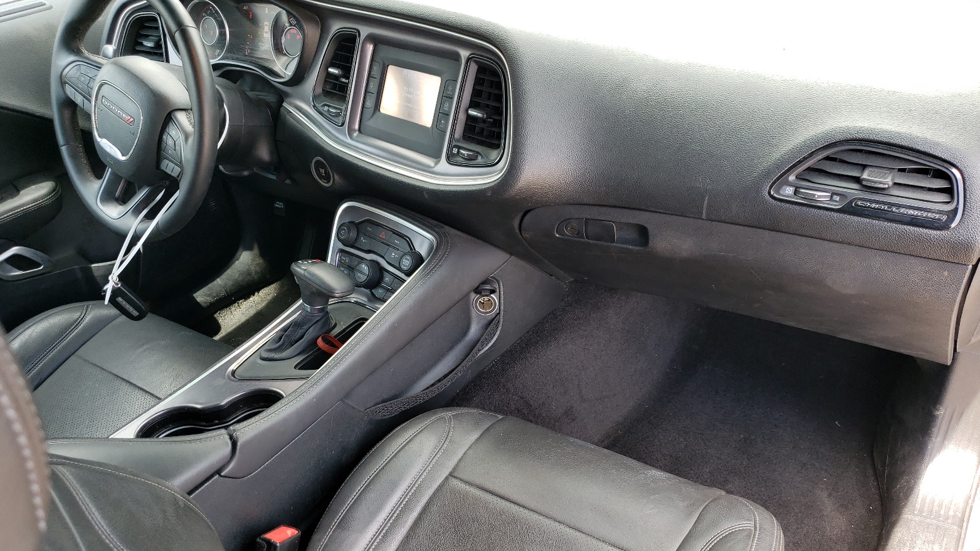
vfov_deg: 40.1
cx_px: 480
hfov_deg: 66.1
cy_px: 321
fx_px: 754
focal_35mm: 29
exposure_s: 1/122
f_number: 1.5
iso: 50
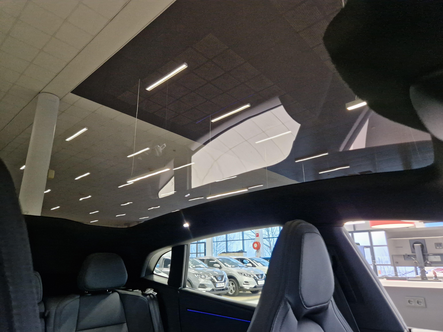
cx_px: 222
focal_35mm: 23
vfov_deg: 58.9
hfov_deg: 73.9
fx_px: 294
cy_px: 166
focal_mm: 5.4
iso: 800
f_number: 1.8
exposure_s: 1/100
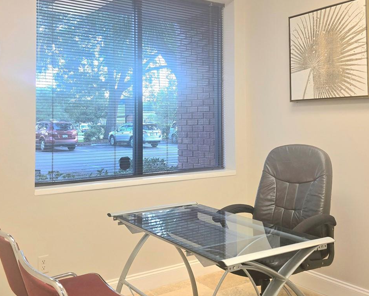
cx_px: 189
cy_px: 103
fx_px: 415
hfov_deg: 47.9
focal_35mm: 38
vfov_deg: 38.8
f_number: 1.7
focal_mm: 6.3
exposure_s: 1/120
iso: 50
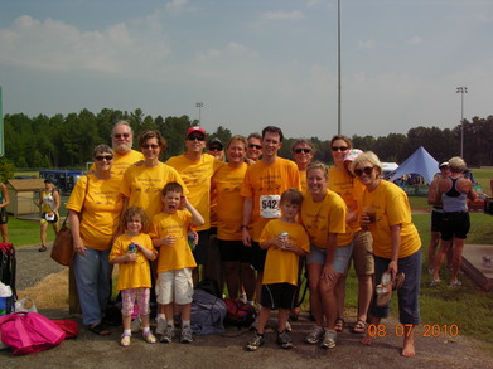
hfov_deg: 52.6
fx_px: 498
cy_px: 184
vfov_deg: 40.7
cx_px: 246
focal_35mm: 35
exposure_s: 1/180
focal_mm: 8.9
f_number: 8
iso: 50
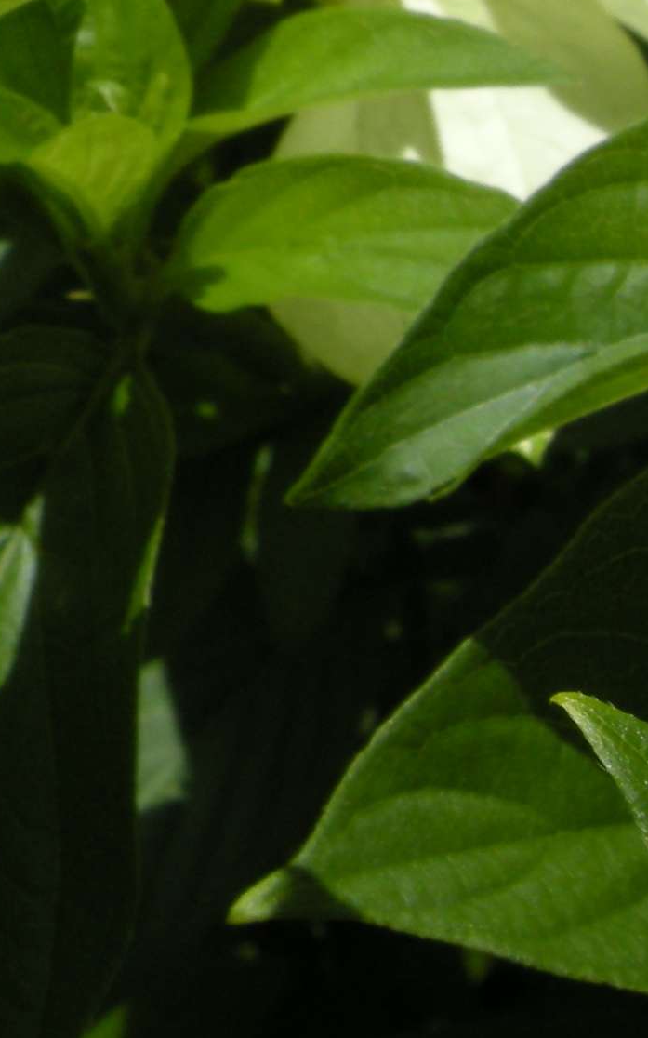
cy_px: -153
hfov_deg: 9.4
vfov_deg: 15.2
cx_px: -504
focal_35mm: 133
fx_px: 3760
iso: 64
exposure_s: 1/260
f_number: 6.8
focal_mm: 7.5
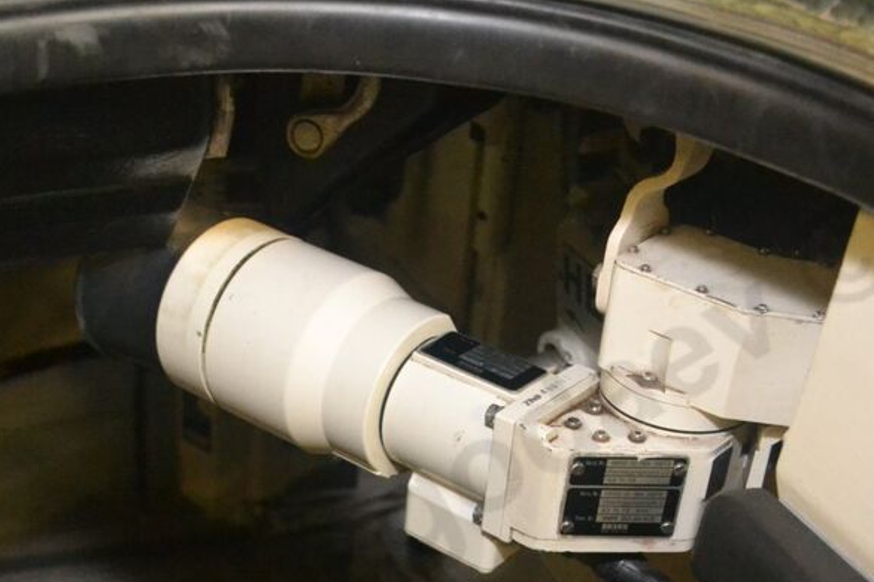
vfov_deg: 22.1
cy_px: 584
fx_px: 1432
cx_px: 277
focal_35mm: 59
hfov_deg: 33.6
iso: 3200
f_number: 3.5
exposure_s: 1/60
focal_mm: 18
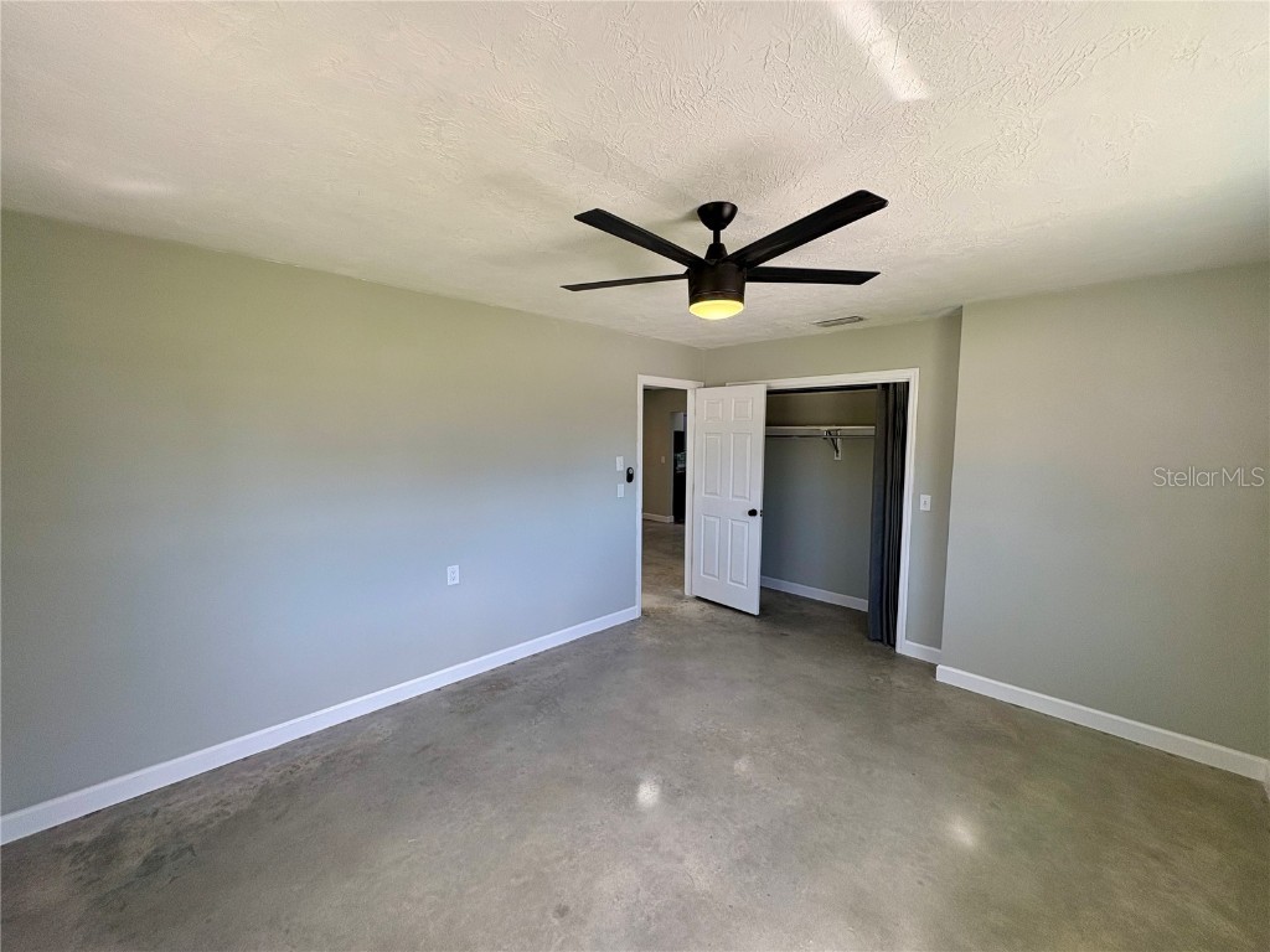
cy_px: 476
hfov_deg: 102.1
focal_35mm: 14
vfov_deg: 85.7
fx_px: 514
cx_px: 635
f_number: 2.2
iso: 125
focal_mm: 2.22
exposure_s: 1/131
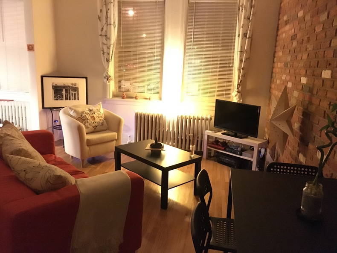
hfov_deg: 61.7
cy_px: 126
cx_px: 168
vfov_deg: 48.2
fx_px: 282
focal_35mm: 29
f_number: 2.2
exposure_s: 1/15
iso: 2000
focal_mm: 4.15
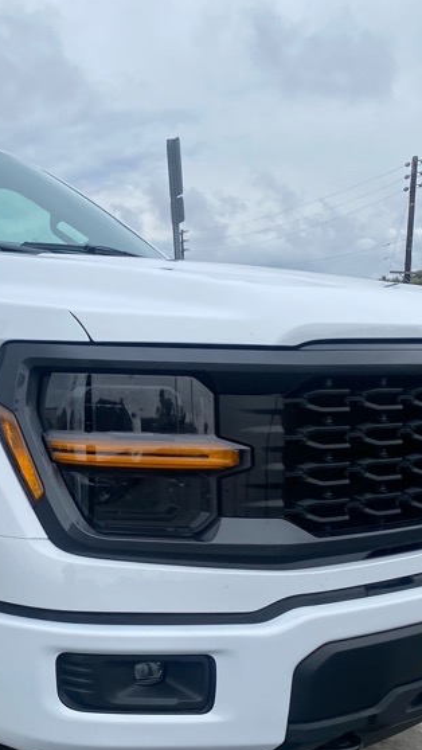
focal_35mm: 52
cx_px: 3
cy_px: 434
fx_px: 1034
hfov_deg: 22.2
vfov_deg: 39.8
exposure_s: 1/942
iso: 32
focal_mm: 4.25
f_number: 1.8
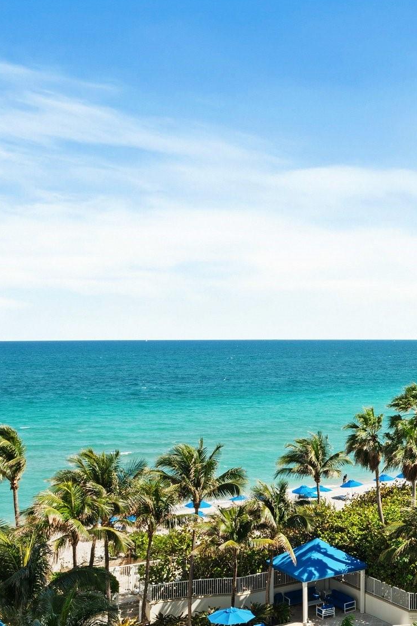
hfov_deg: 28.7
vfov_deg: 44.5
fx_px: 765
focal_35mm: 44
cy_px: 340
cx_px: 409
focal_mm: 24
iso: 200
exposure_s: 1/125
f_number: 8
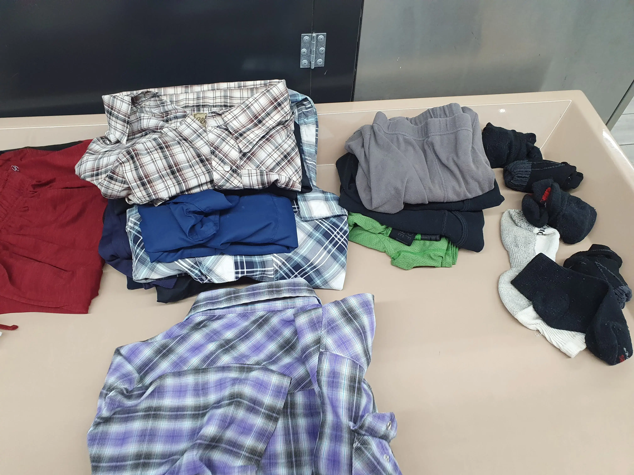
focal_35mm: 26
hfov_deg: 67.3
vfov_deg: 53.1
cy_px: 238
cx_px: 317
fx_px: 476
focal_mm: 4.32
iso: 200
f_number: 2.4
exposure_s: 1/60
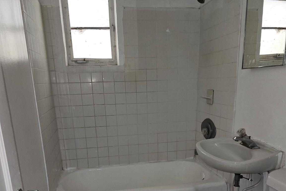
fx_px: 254
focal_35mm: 32
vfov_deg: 39.6
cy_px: 151
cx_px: 143
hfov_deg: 58.7
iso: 80
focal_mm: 6.3
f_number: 1.7
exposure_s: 1/60
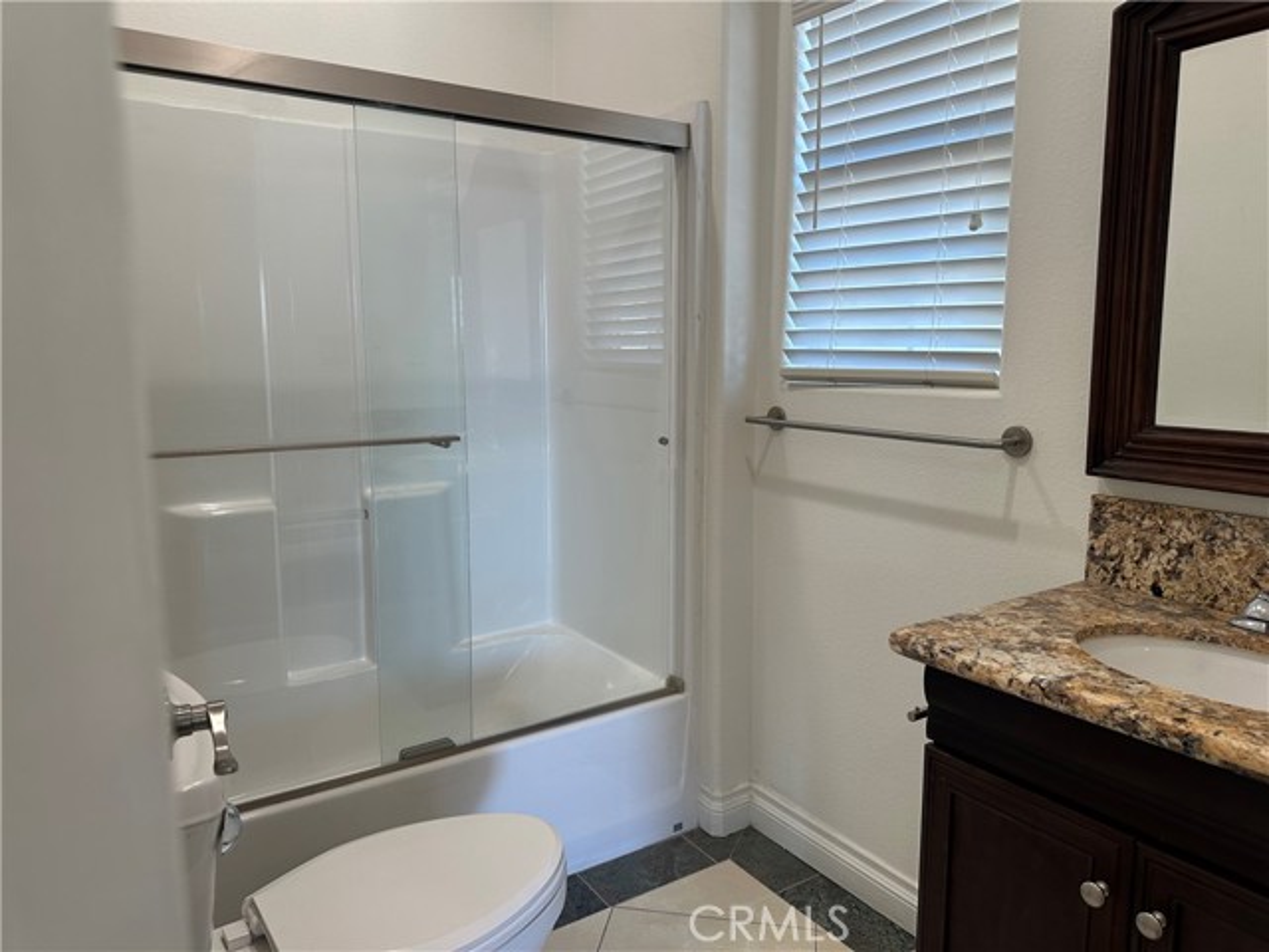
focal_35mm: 24
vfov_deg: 56.8
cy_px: 476
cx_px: 634
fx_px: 880
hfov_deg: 71.6
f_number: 1.78
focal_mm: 6.86
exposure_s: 1/120
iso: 100
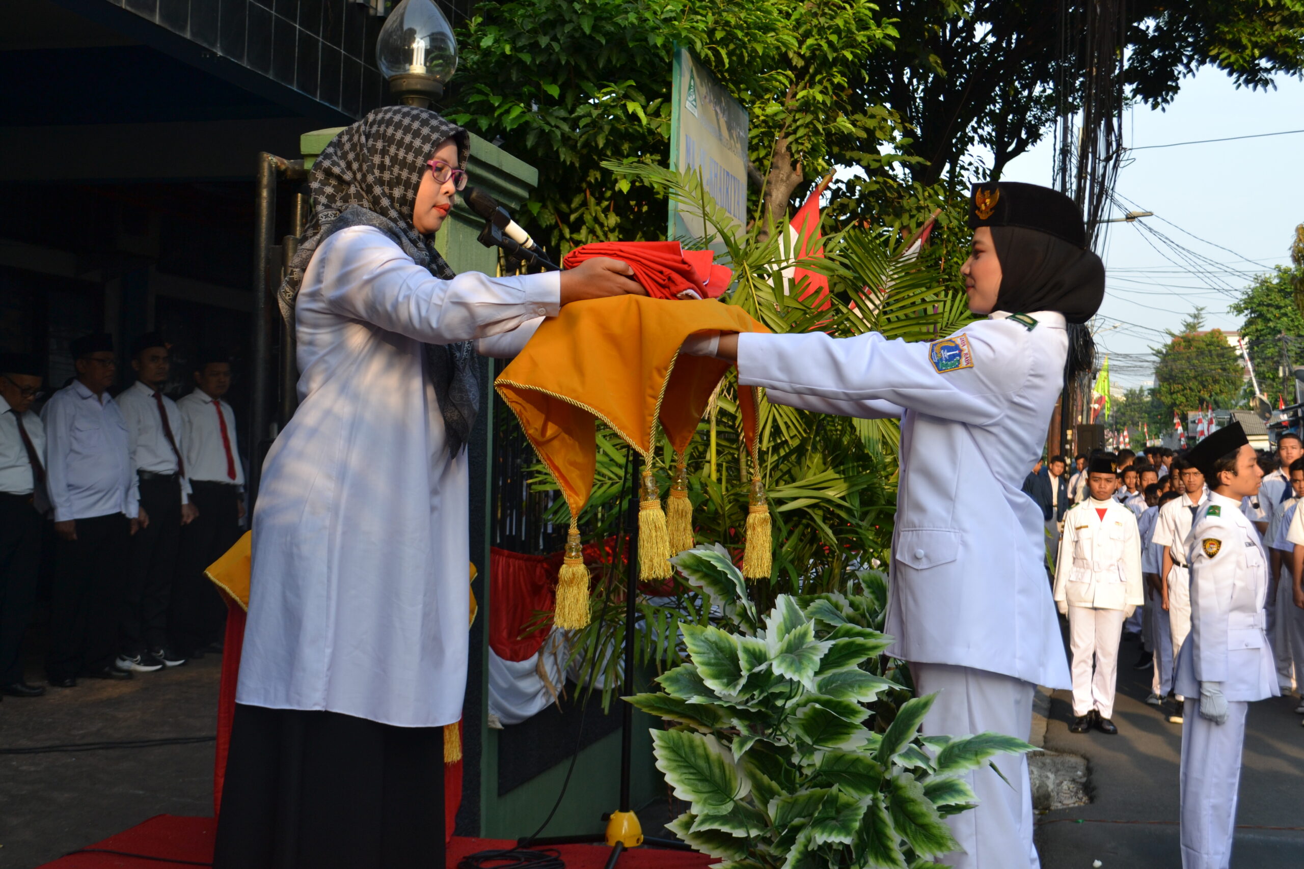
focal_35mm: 45
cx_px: 652
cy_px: 434
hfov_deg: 43.6
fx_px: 1630
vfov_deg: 29.9
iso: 160
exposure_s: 1/125
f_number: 5.6
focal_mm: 30
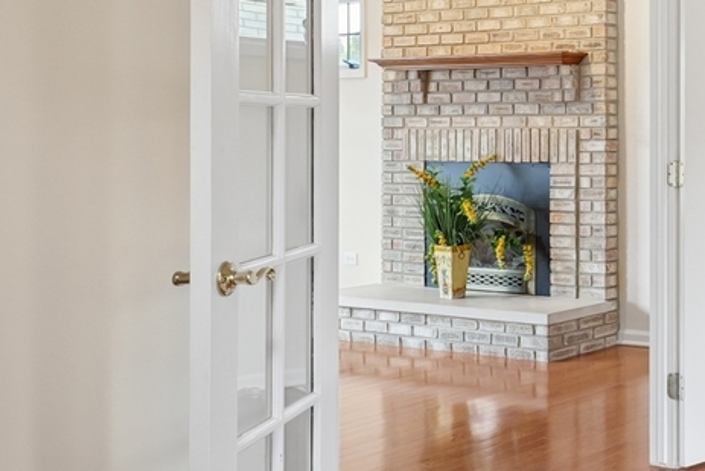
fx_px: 960
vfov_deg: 27.0
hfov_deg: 28.7
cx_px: 1016
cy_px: 87
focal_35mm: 49
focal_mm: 14
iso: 1000
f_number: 4
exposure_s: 1/160
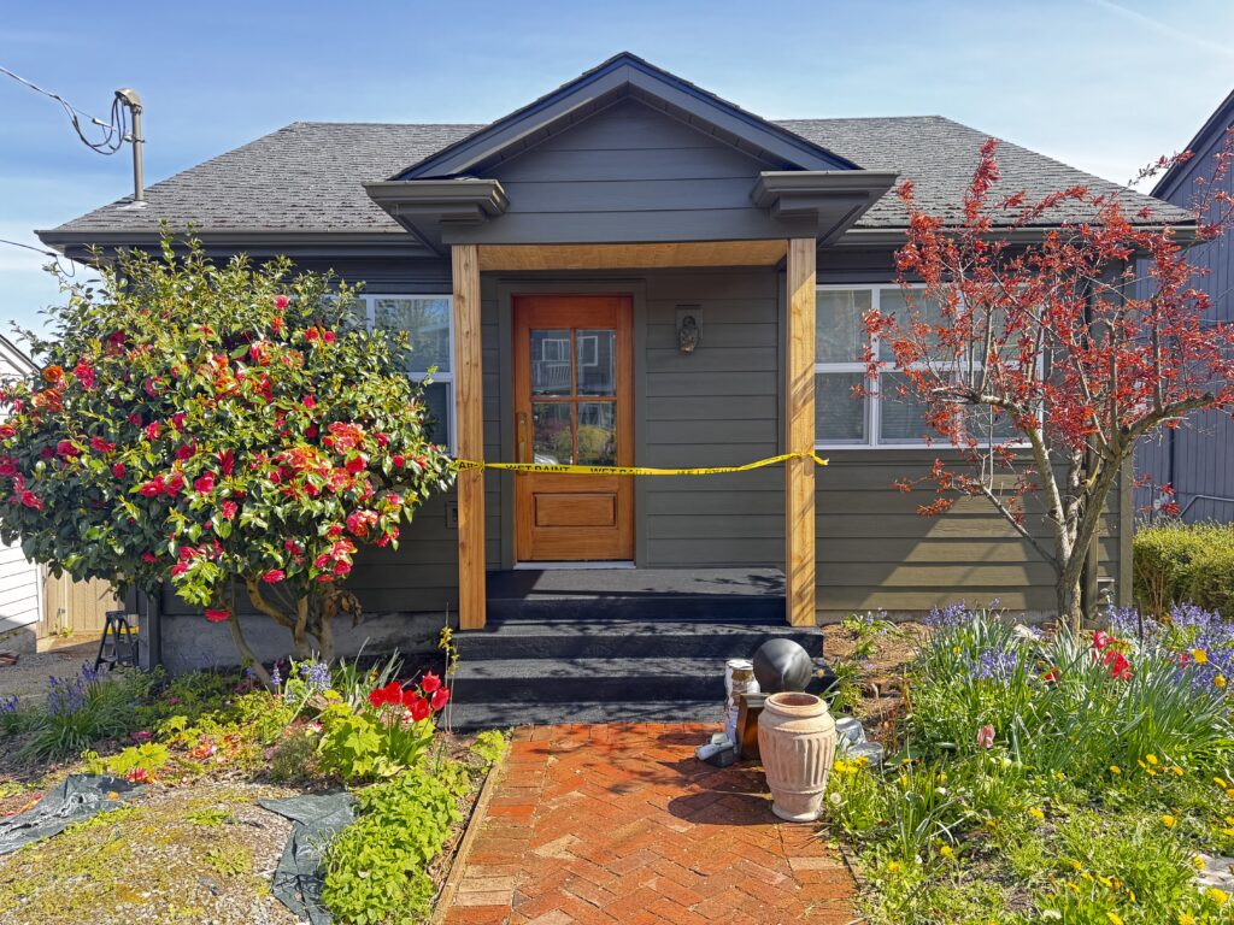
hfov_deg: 71.6
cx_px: 617
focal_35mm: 24
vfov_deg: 56.8
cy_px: 462
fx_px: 856
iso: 80
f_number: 1.78
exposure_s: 1/298
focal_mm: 6.76
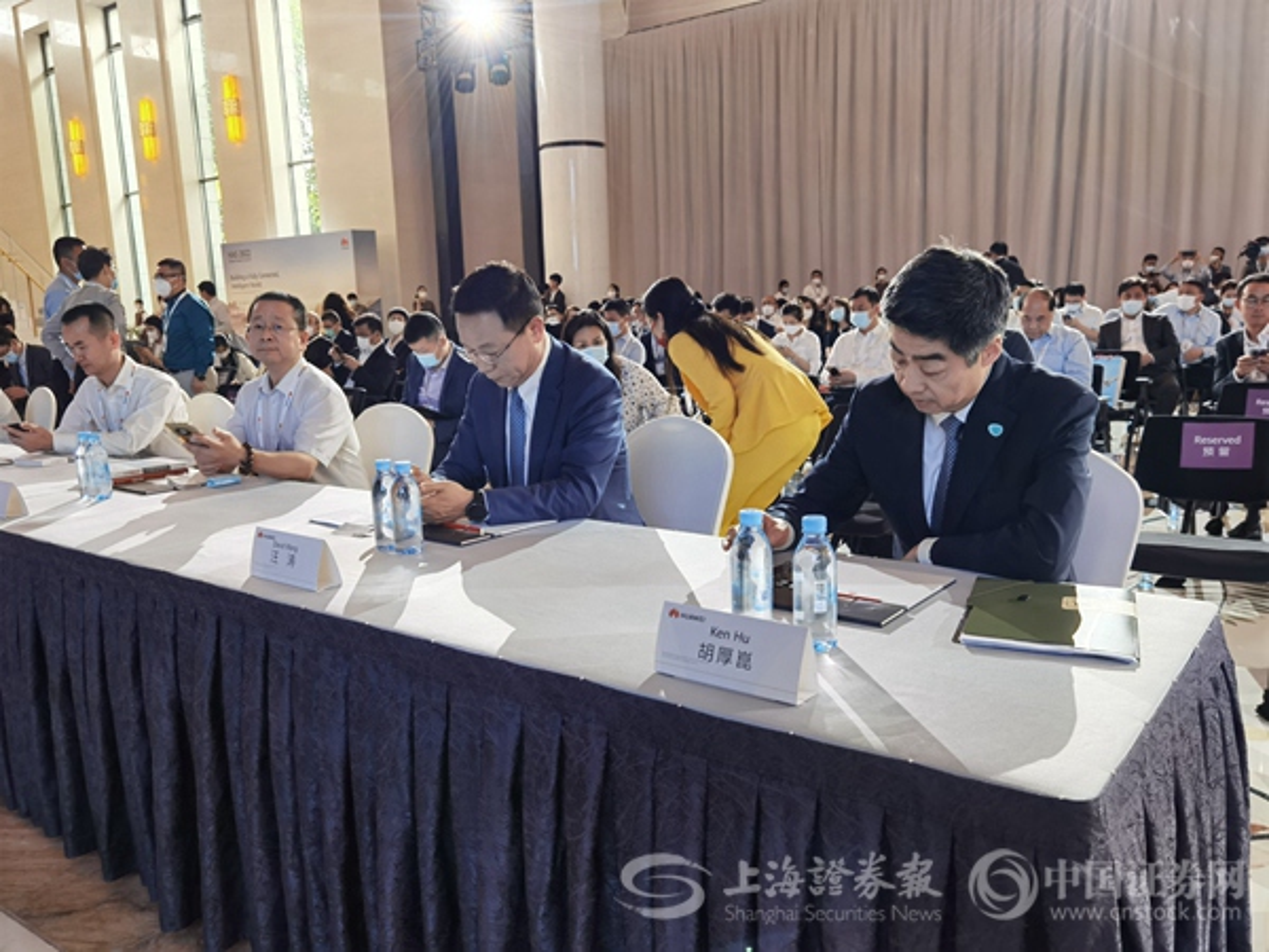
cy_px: 476
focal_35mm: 27
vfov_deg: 51.4
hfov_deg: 65.3
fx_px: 990
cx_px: 634
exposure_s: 1/60
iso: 125
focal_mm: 6.71
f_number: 1.9
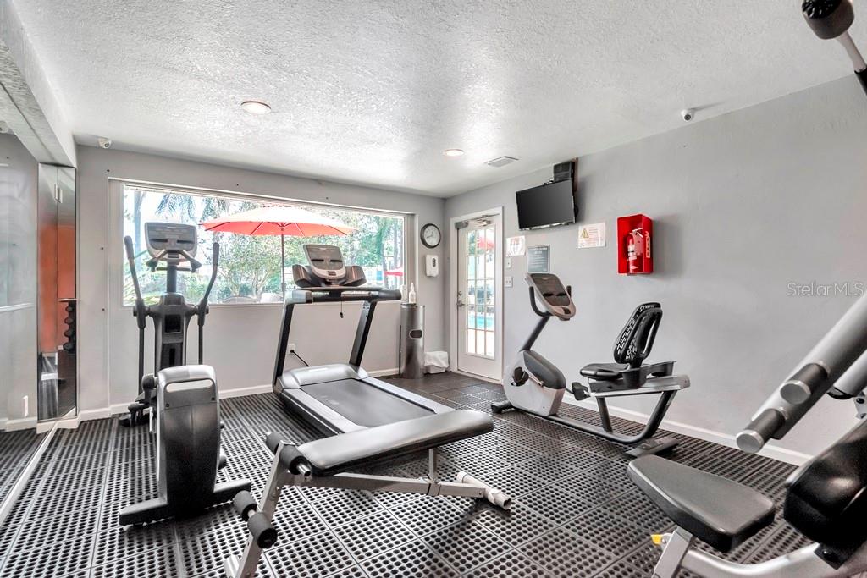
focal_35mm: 16
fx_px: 397
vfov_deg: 72.1
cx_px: 434
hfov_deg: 95.0
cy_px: 289
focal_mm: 11
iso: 1000
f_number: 6.3
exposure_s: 1/160
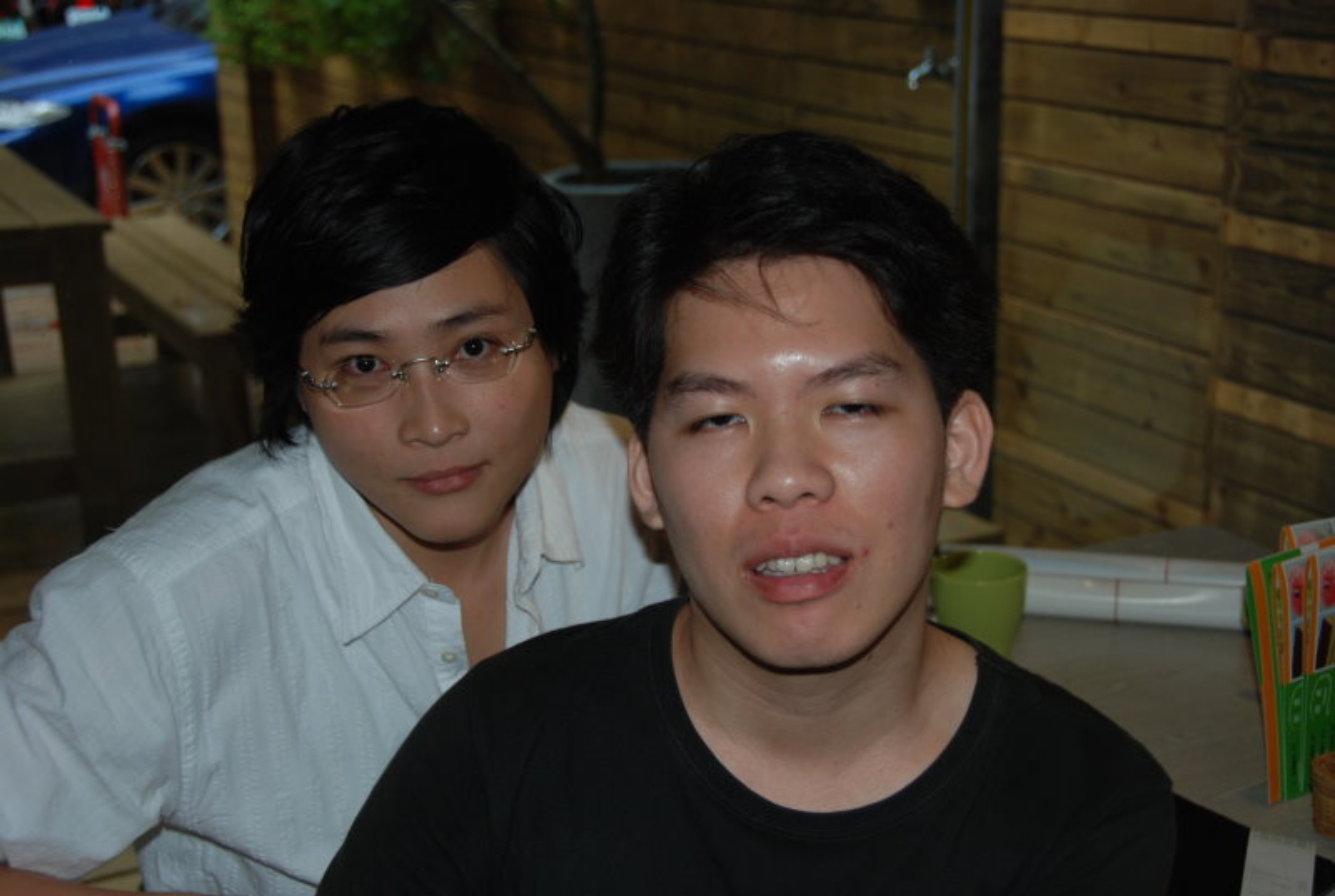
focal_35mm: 54
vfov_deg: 25.2
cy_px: 448
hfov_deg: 36.8
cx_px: 668
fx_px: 2007
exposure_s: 1/60
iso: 200
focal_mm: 36
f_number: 4.5
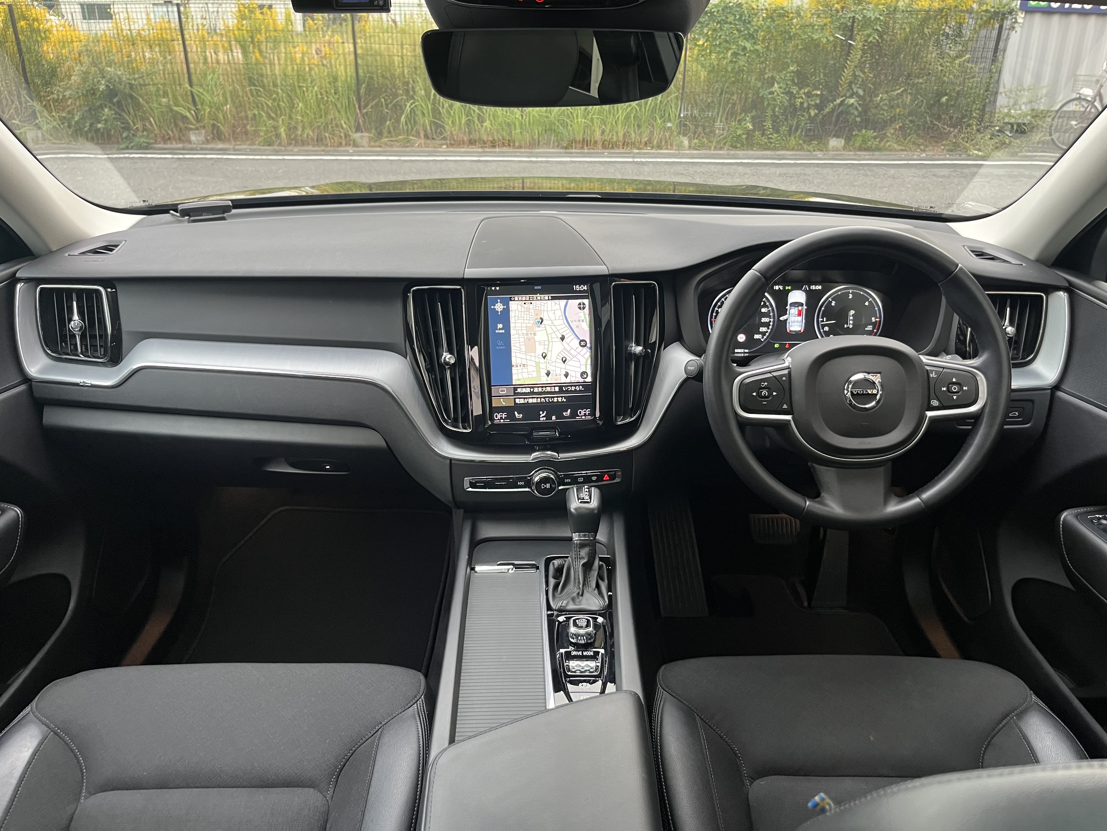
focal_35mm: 26
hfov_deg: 67.3
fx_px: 831
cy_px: 416
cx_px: 554
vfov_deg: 53.1
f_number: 1.6
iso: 125
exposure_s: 1/93
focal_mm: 5.1
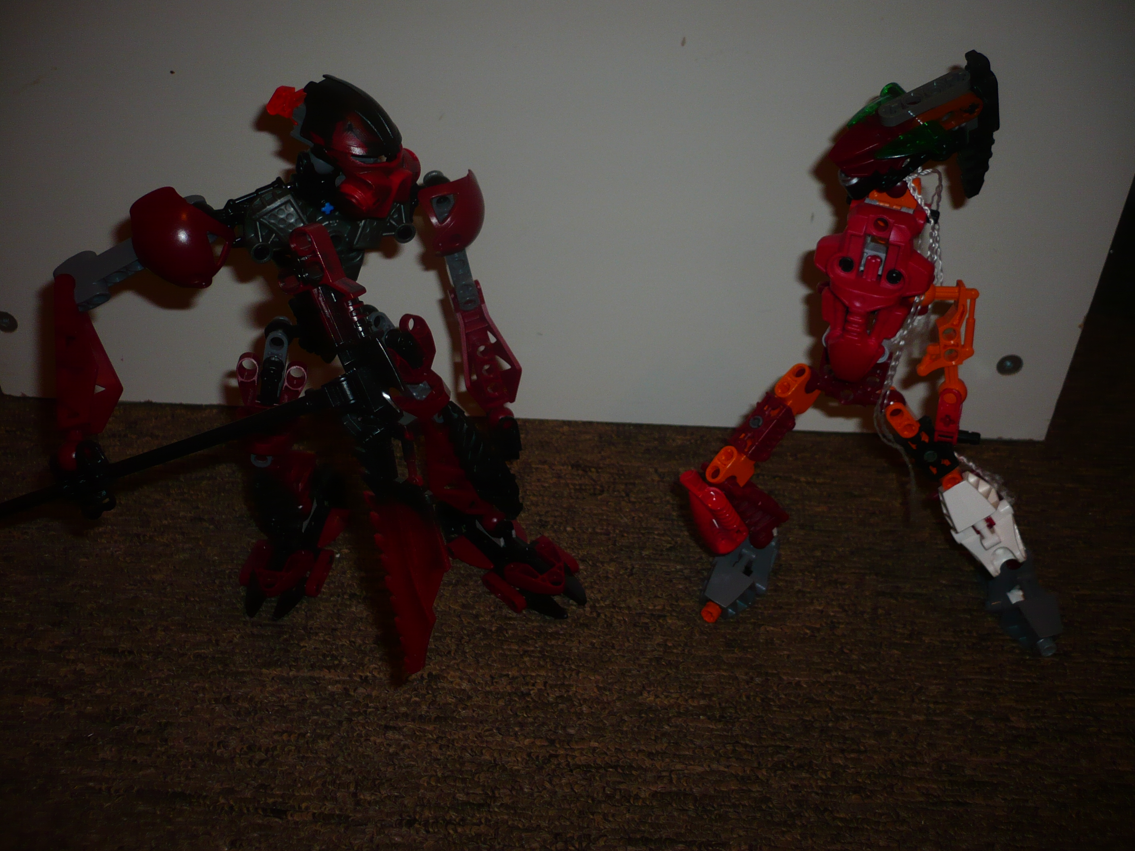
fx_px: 1148
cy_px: 426
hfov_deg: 52.6
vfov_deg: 40.7
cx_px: 568
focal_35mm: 35
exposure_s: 1/30
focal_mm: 5.8
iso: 100
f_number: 2.8
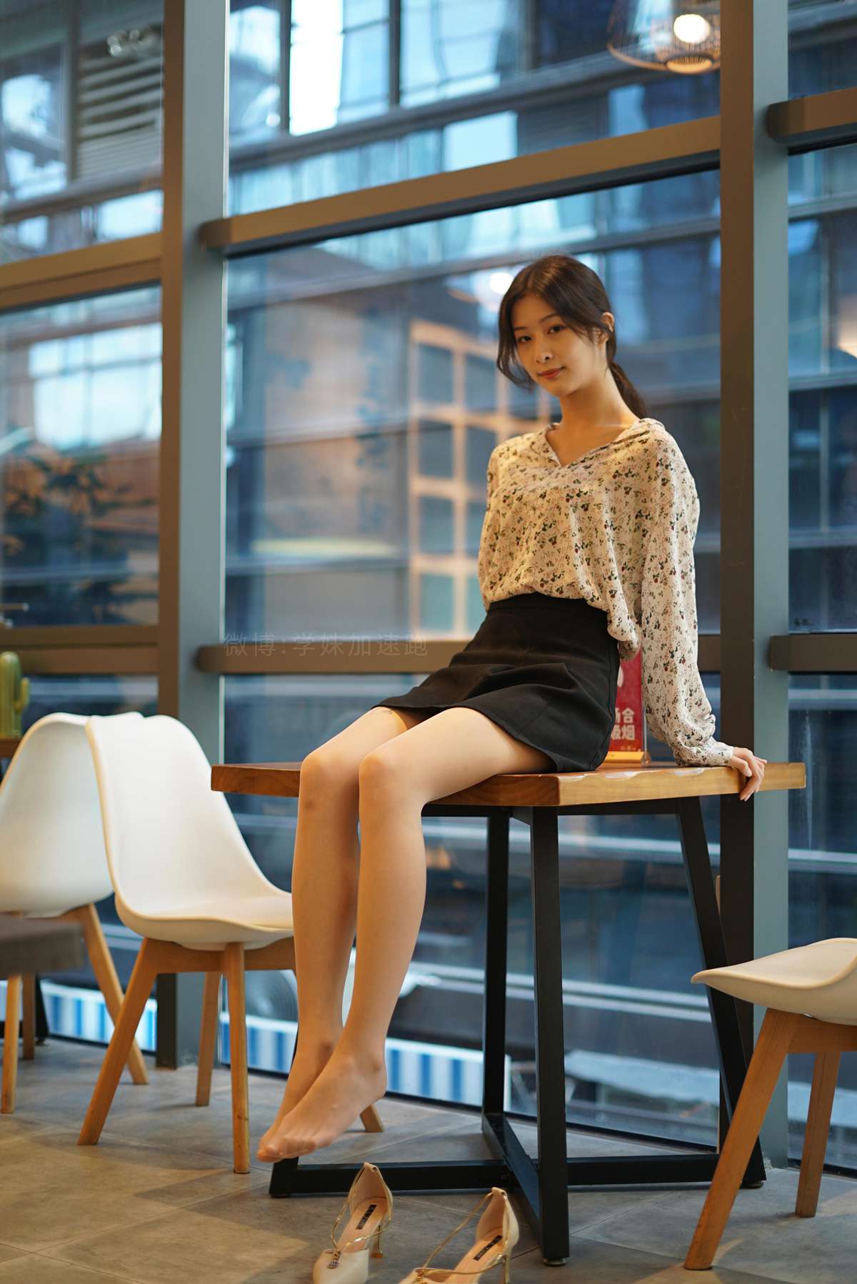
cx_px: 428
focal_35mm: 50
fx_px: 1783
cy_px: 642
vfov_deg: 39.6
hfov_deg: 27.0
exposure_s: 1/80
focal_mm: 50
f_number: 1.8
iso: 250
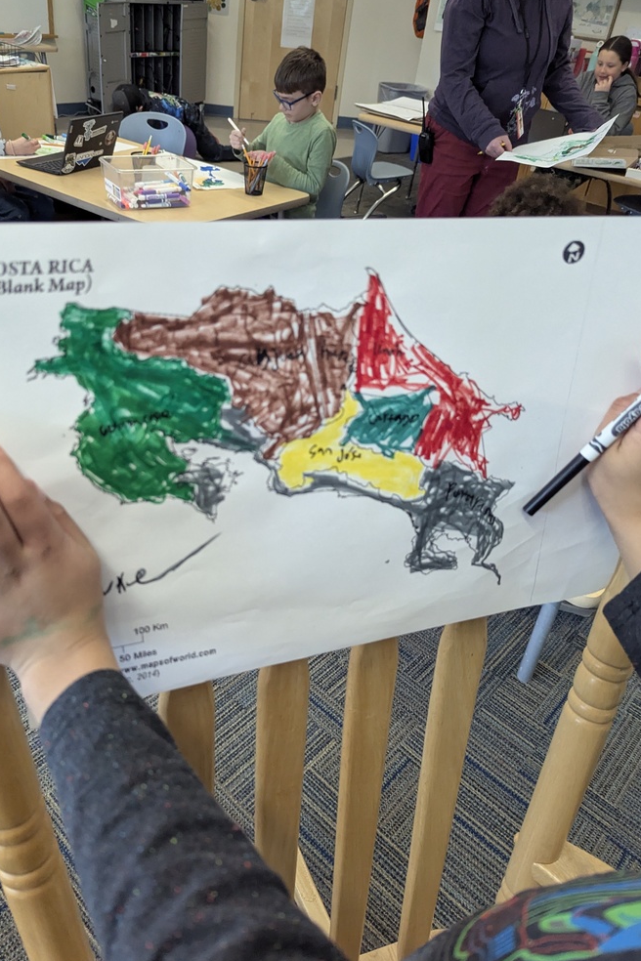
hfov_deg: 49.5
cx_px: 287
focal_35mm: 26
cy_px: 464
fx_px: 694
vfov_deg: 69.4
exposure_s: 1/269
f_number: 1.85
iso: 1456
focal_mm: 6.81
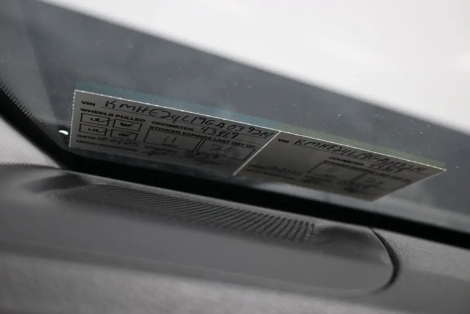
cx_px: 235
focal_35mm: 37
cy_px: 157
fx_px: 480
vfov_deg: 36.2
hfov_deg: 52.2
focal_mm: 24.5
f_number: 4.2
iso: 400
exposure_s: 1/125
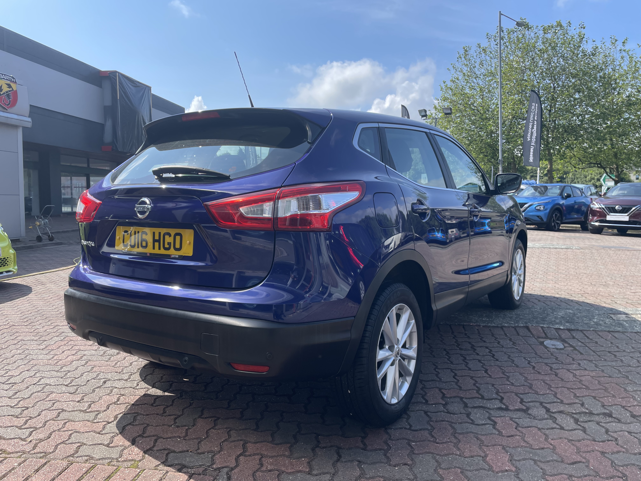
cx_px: 320
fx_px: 481
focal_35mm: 26
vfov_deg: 53.1
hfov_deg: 67.3
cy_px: 240
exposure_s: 1/1825
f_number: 1.6
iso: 32
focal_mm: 4.2
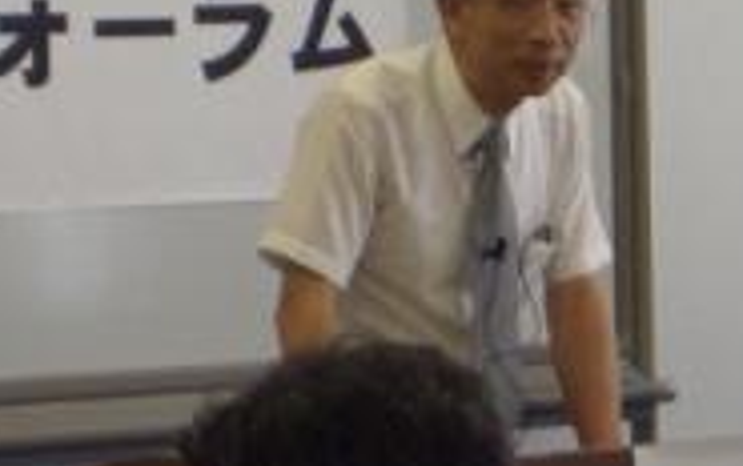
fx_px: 6080
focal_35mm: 300
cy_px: 301
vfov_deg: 4.4
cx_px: 482
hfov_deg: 7.0
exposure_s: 1/125
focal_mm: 24
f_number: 4.9
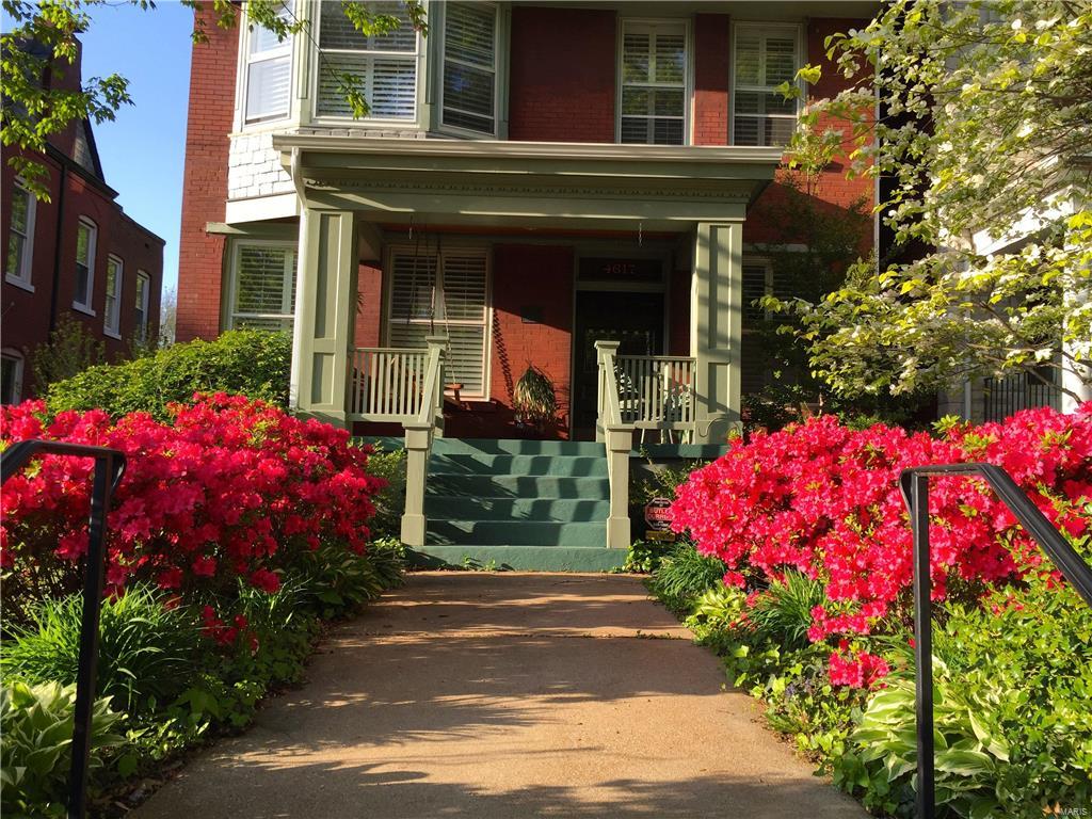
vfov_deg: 48.2
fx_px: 915
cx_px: 546
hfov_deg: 61.7
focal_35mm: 29
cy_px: 410
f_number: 2.2
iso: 32
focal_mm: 4.15
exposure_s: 1/520
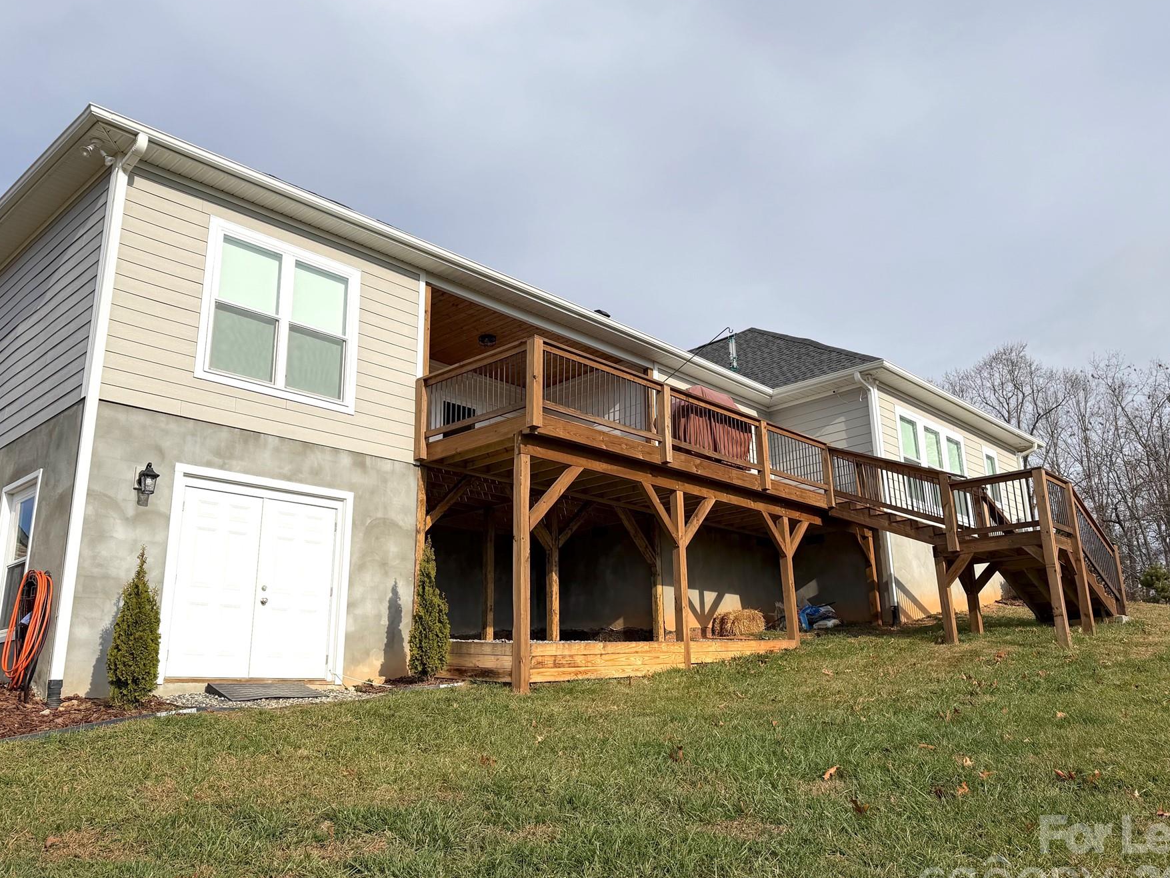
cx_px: 613
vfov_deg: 49.8
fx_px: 947
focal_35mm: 28
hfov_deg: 63.4
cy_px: 428
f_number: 1.78
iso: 80
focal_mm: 6.76
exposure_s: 1/8130
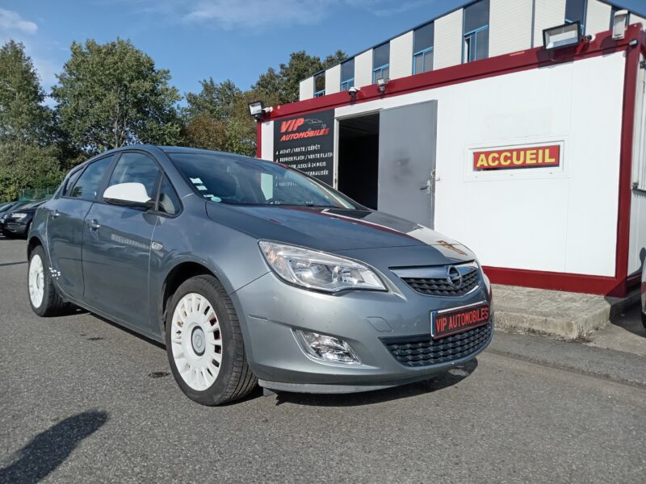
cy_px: 242
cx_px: 323
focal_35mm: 25
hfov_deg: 69.4
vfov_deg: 54.9
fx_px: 467
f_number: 1.8
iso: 102
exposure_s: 1/1007
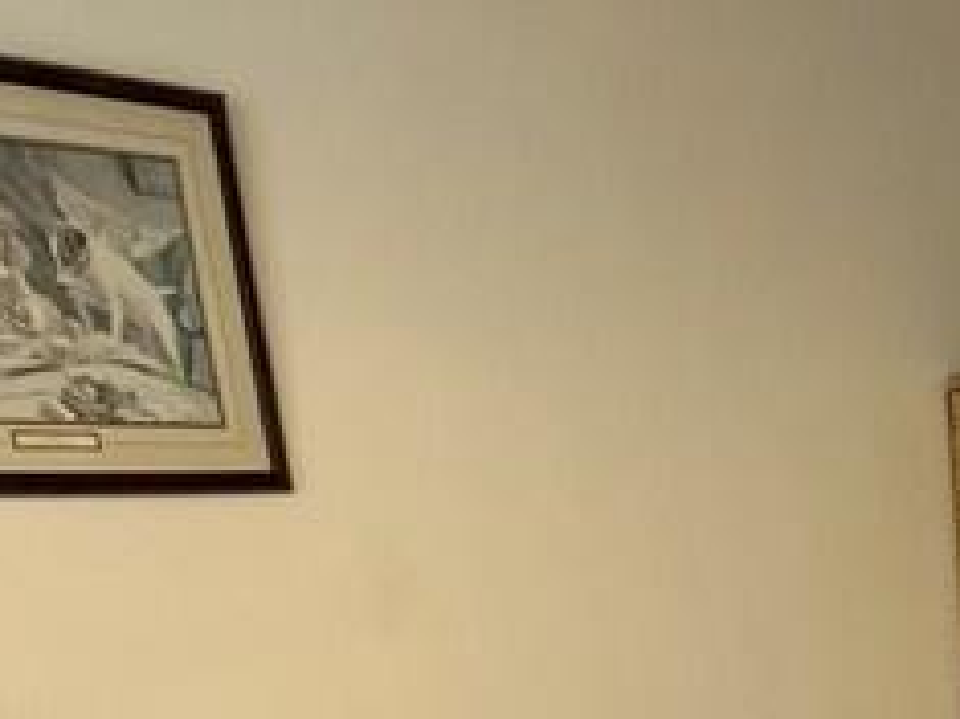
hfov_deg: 28.0
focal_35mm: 61
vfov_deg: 19.7
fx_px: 1691
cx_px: 1136
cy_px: 1177
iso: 250
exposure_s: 1/50
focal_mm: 2.22
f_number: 2.2
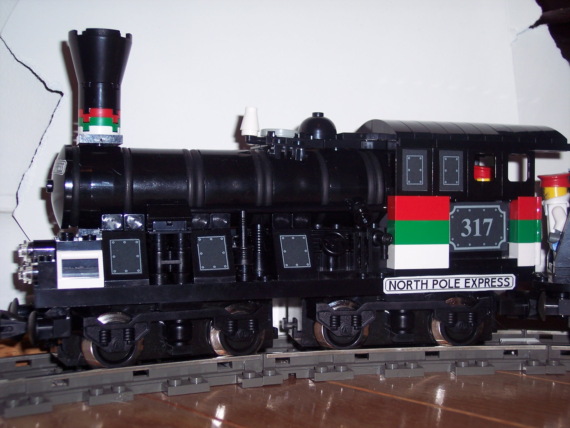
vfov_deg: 28.0
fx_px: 856
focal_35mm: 52
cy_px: 214
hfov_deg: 36.8
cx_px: 285
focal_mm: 10.7
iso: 100
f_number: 3.4
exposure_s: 1/60
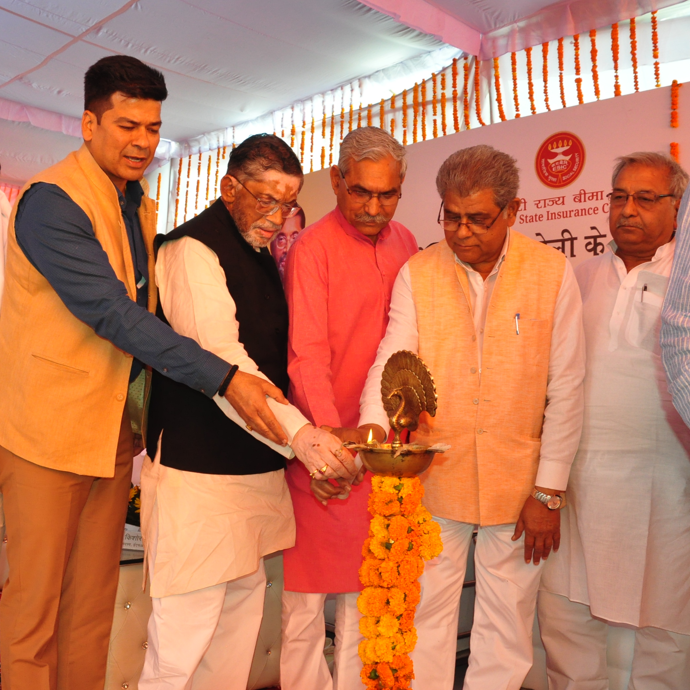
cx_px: 303
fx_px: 789
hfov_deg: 47.1
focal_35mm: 35
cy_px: 344
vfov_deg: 47.2
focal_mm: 18
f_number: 9
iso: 1250
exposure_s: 1/125
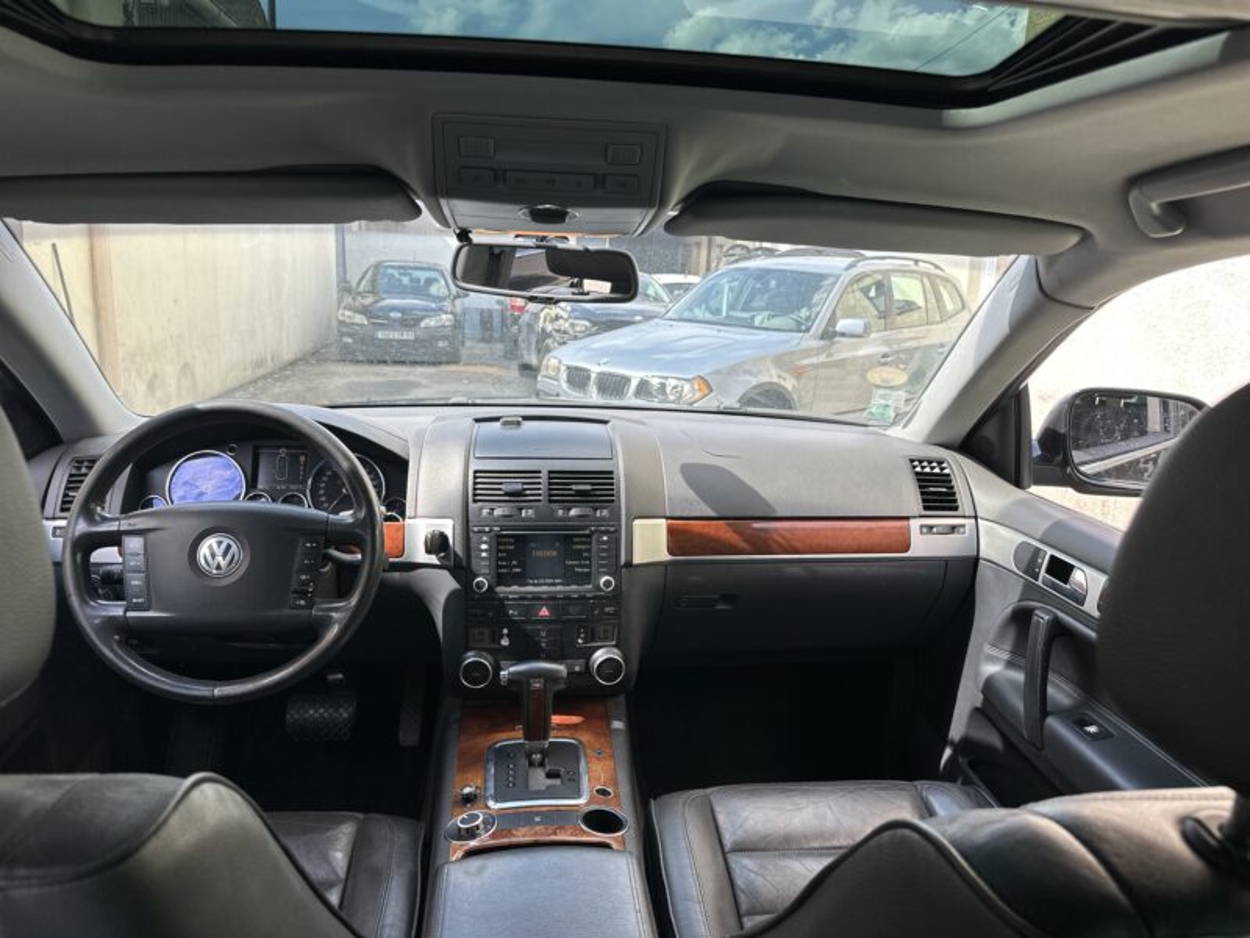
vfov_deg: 56.8
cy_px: 469
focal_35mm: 24
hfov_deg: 71.6
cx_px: 625
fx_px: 867
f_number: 1.78
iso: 80
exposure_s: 1/724
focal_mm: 6.86
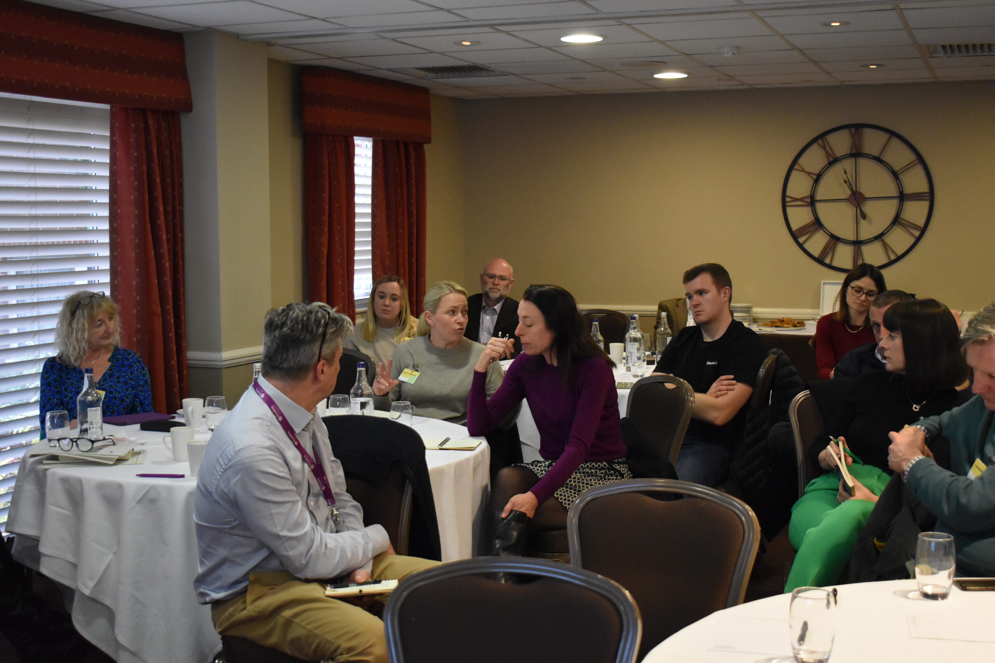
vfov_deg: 28.1
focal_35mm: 48
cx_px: 498
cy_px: 332
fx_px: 1327
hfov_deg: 41.1
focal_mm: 32
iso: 3200
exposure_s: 1/125
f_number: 4.5
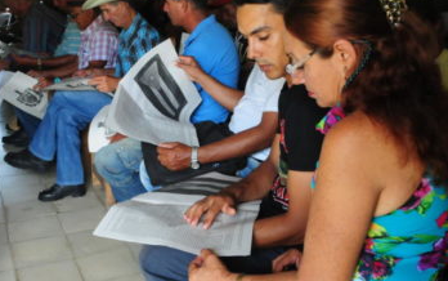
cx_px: 237
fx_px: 525
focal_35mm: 43
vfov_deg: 29.9
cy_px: 126
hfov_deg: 46.2
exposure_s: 1/50
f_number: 8
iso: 1250
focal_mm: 24
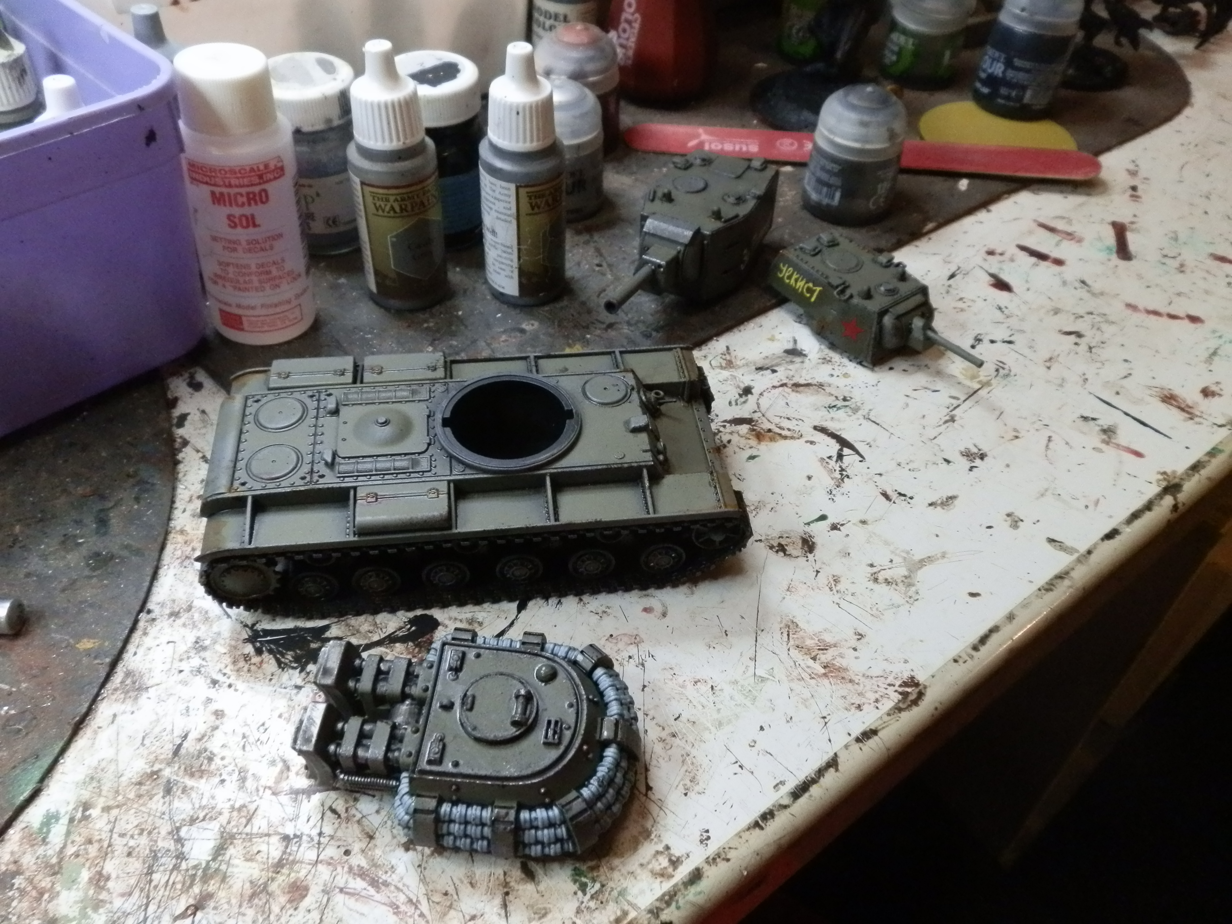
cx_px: 616
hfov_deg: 63.4
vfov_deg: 49.7
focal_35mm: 28
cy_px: 462
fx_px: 997
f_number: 3.1
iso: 400
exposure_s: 1/125
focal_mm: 5
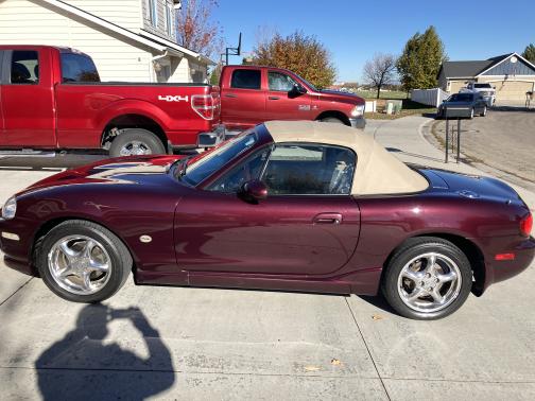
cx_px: 268
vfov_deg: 49.7
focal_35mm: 28
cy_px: 200
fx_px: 433
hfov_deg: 63.4
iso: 20
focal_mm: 3.99
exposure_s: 1/1845
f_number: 1.8
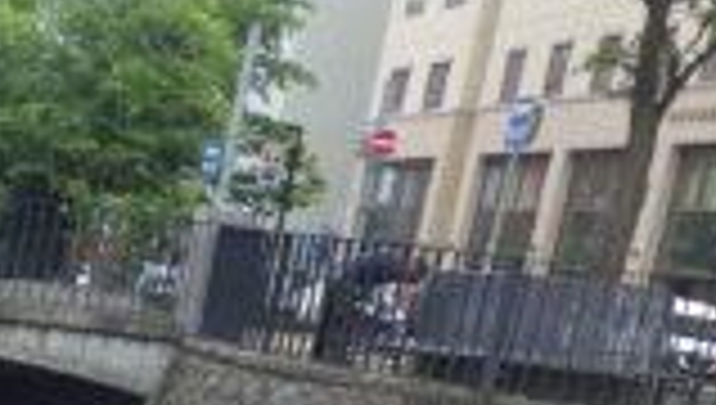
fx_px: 2073
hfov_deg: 16.6
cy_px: 862
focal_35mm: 109
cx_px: -534
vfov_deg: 10.2
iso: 125
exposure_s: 1/250
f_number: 4.2
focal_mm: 5
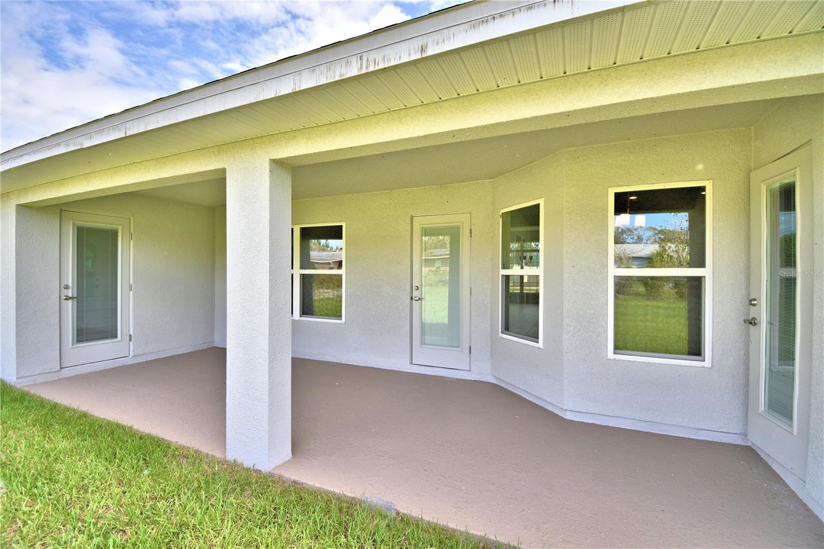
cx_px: 412
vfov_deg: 77.3
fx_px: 343
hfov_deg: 100.4
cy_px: 274
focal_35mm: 15
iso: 140
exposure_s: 1/500
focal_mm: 10
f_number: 4.5
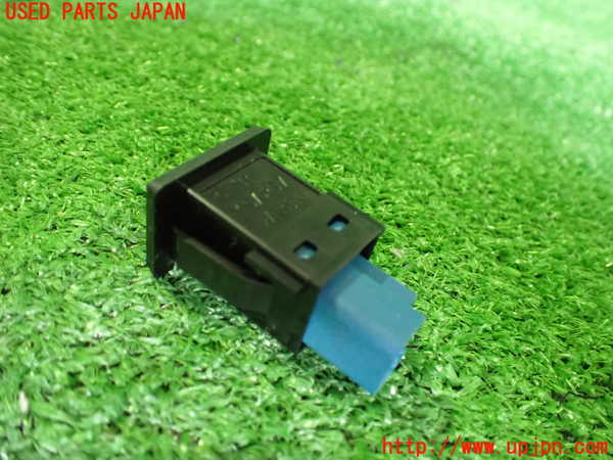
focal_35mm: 30
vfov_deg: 46.8
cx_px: 306
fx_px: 531
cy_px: 230
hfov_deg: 60.0
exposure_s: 1/30
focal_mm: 5.4
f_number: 2.3
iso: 1250
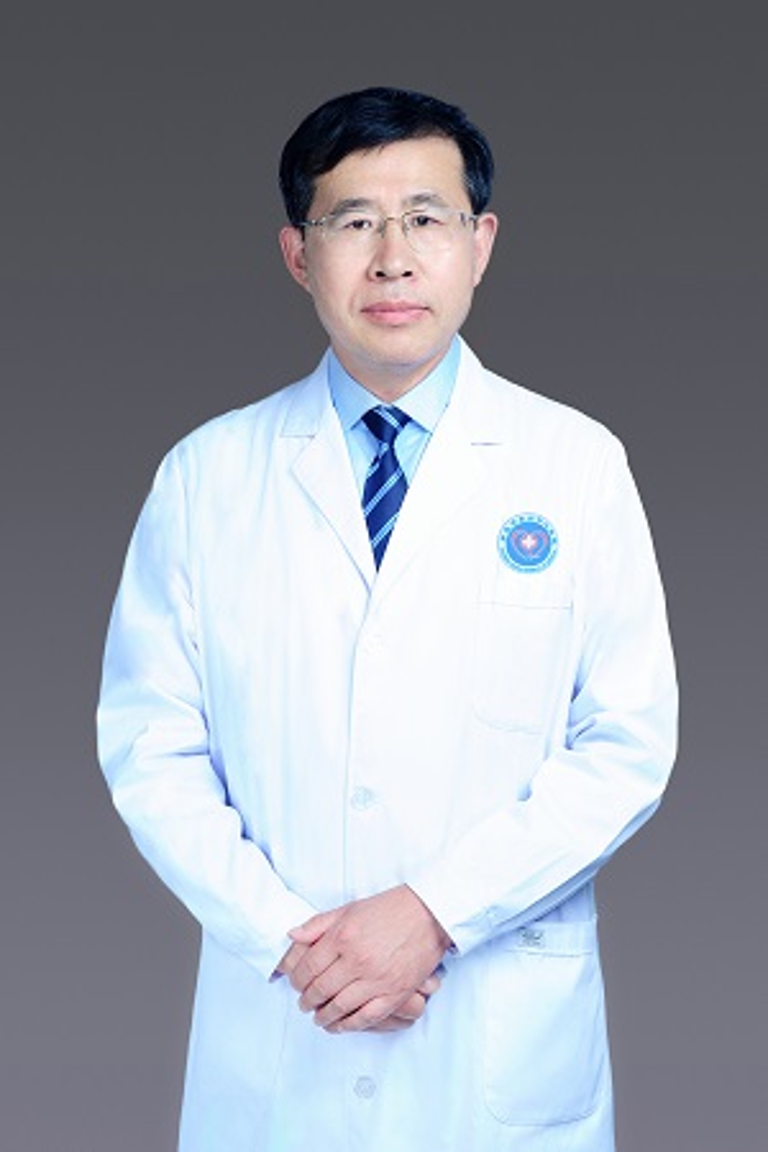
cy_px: 576
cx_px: 384
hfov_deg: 27.0
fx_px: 1600
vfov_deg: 39.6
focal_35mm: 50
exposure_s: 1/160
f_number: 9
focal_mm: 50
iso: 200
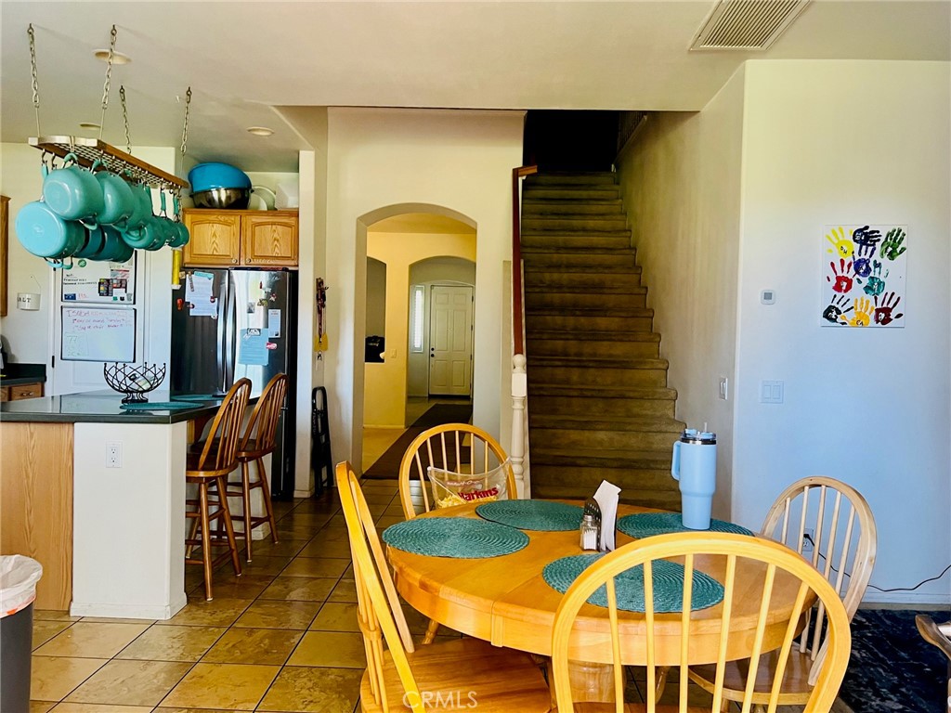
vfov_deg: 53.1
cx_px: 476
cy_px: 356
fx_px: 714
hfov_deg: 67.3
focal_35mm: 26
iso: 160
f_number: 1.5
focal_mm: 5.7
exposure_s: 1/60
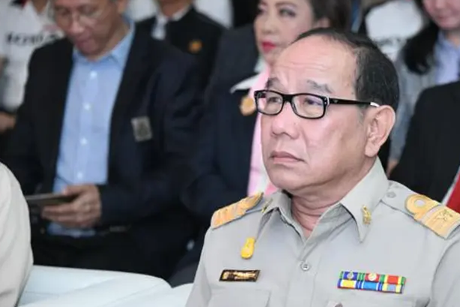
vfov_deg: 8.8
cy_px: 173
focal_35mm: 155
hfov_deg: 13.2
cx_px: 281
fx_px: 1980
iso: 1600
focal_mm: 122
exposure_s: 1/100
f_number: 5.6
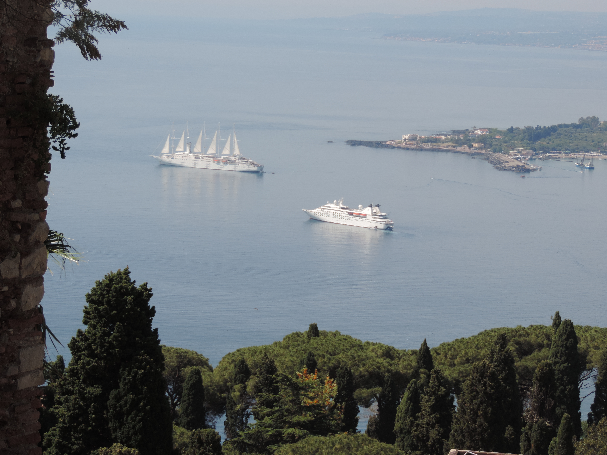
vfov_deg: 12.3
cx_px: 304
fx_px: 2104
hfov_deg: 16.4
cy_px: 228
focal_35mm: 120
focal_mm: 21.4
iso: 80
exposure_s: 1/640
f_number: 4.2
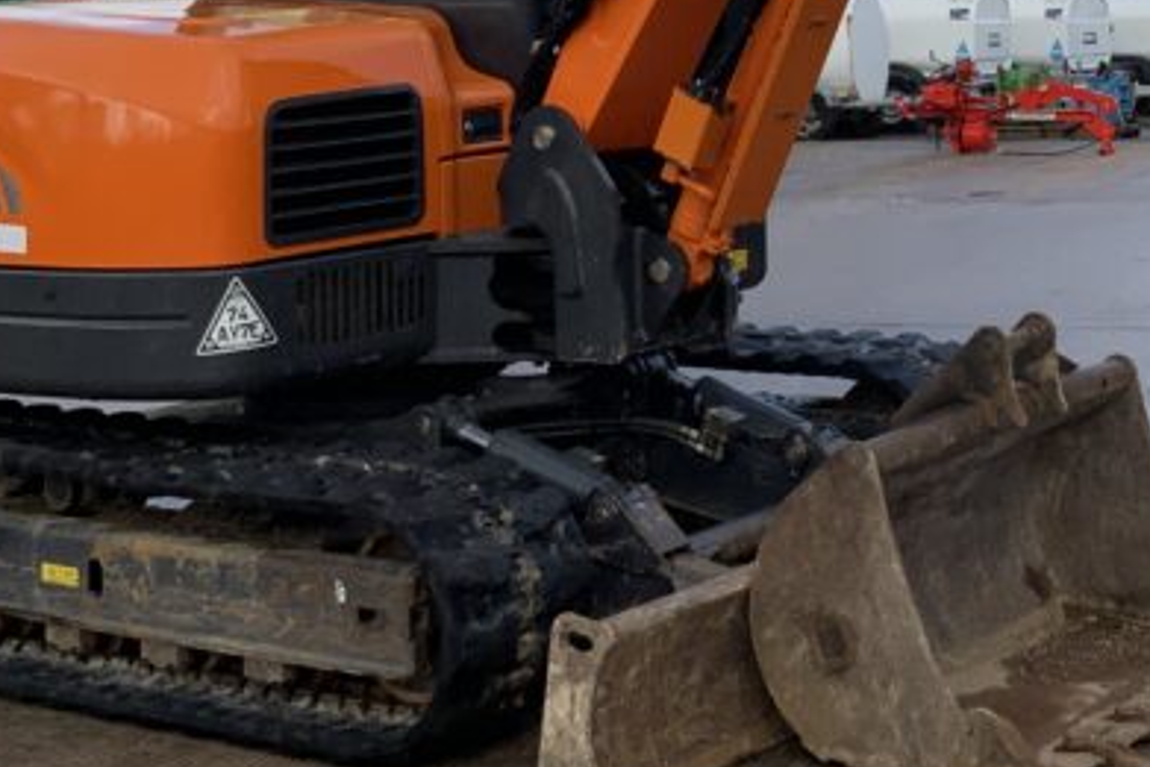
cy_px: -44
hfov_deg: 24.7
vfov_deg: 16.8
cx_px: 1091
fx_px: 2524
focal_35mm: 79
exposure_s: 1/1121
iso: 16
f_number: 1.8
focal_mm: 3
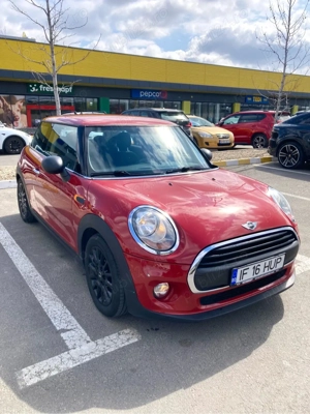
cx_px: 155
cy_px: 207
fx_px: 334
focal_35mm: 28
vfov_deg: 63.4
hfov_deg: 49.7
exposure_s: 1/1548
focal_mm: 3.99
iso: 20
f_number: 1.8
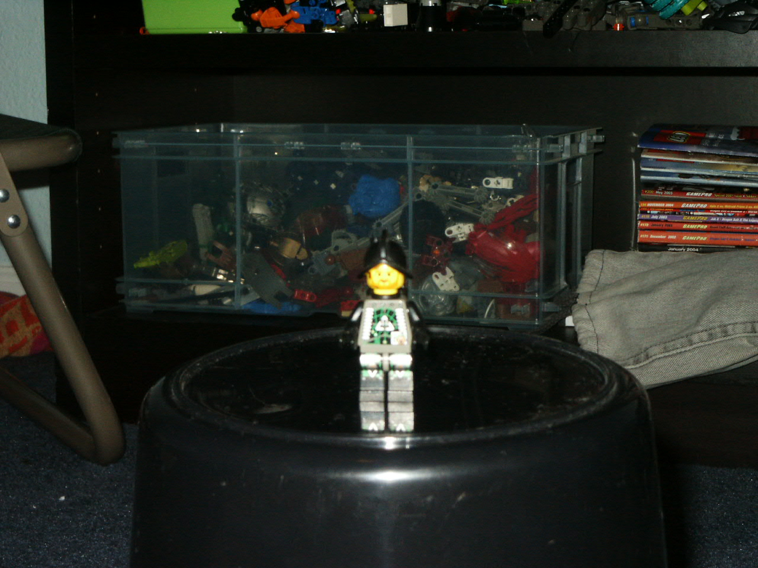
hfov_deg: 22.5
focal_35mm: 87
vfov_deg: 17.0
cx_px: 379
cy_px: 284
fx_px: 1905
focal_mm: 17.31
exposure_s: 1/90
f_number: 8
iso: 200
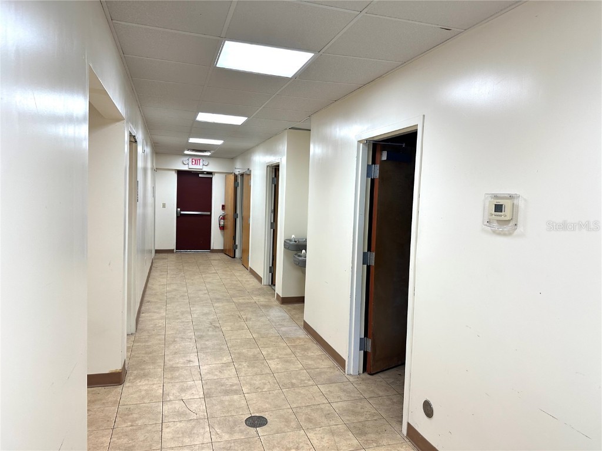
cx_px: 301
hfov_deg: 71.6
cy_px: 226
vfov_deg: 56.8
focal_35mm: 24
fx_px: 417
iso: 125
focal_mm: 6.86
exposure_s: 1/120
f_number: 1.78
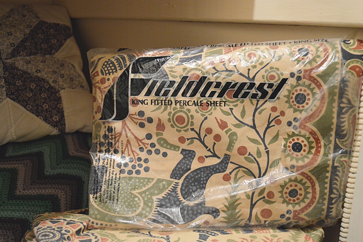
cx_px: 182
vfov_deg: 36.8
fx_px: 363
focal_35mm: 36
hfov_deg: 53.2
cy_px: 121
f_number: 3.8
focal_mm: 24
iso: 2200
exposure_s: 1/60
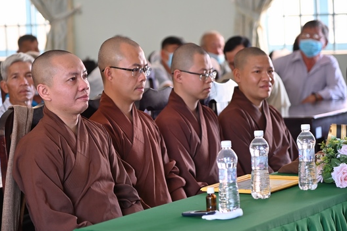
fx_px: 1425
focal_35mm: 148
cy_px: 104
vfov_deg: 9.2
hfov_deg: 13.9
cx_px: 150
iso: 800
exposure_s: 1/60
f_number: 4
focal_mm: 120
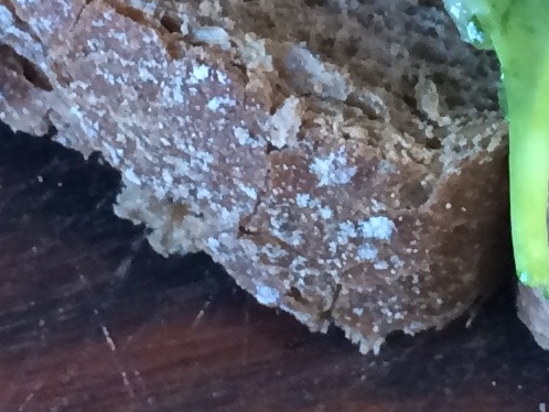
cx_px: 486
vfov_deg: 7.8
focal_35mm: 190
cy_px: -25
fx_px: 3015
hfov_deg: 10.4
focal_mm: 4.15
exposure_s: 1/33
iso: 125
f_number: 2.2
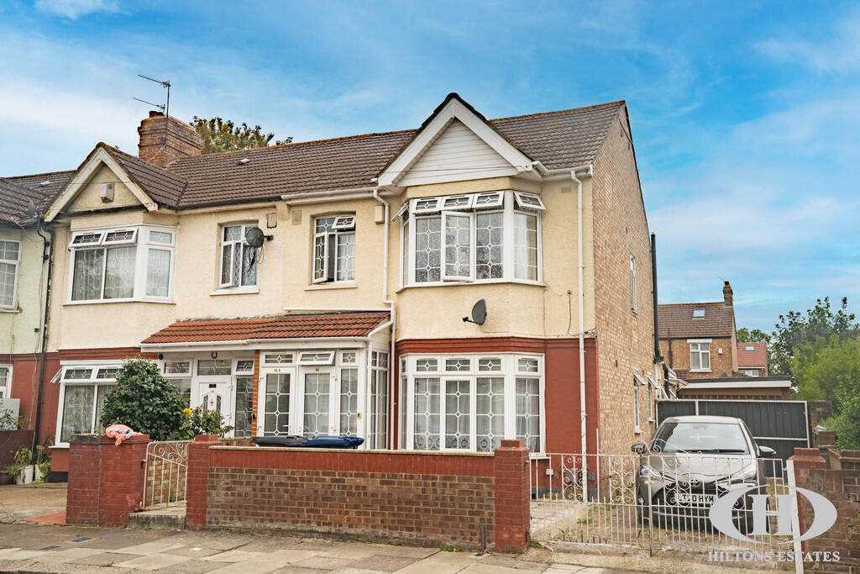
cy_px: 287
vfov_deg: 37.9
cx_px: 430
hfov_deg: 54.4
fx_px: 836
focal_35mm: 35
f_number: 9
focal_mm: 35
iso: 400
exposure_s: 1/2000
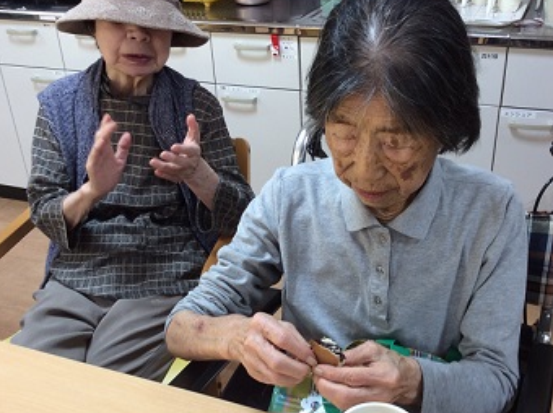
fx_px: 702
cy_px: 259
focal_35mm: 44
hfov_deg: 43.0
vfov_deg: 32.6
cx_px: 282
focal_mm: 3.3
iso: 40
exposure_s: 1/40
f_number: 2.4
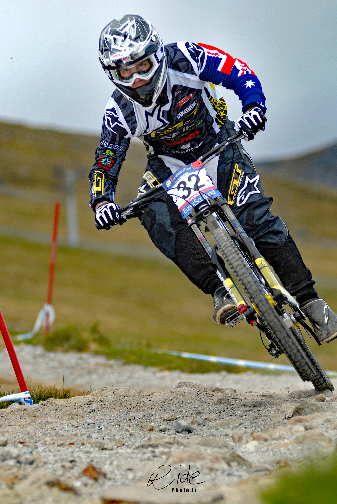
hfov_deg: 6.3
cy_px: 252
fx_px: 3045
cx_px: 168
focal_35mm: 218
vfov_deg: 9.5
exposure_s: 1/2000
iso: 200
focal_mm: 145
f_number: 2.8
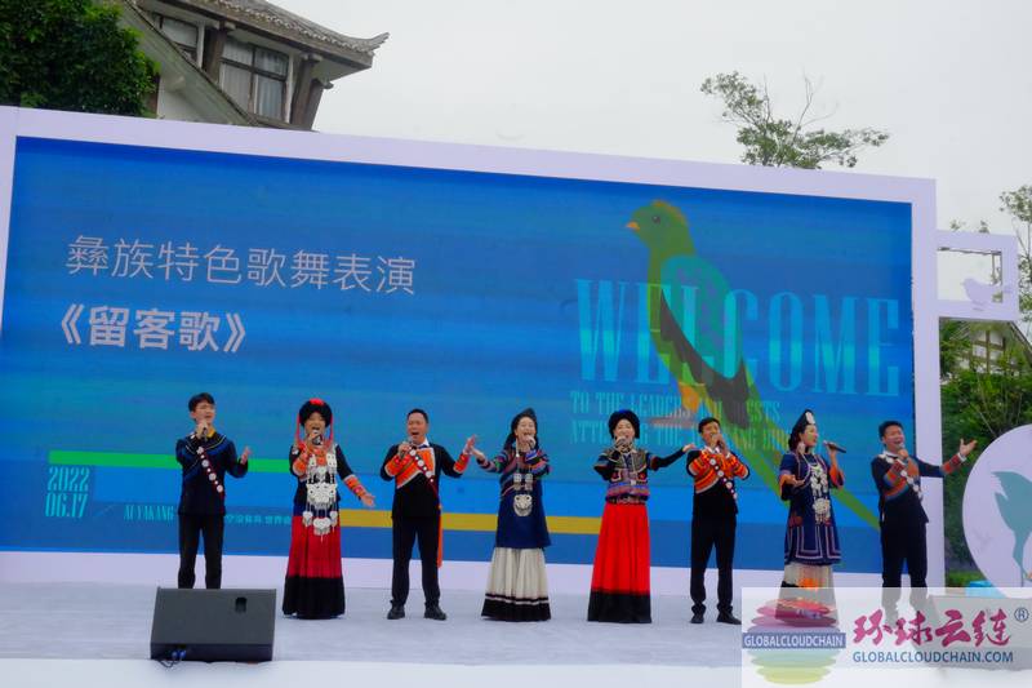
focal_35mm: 43
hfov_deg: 45.4
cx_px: 516
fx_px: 1232
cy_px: 344
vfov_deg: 31.2
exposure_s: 1/450
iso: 4000
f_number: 22
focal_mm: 28.9
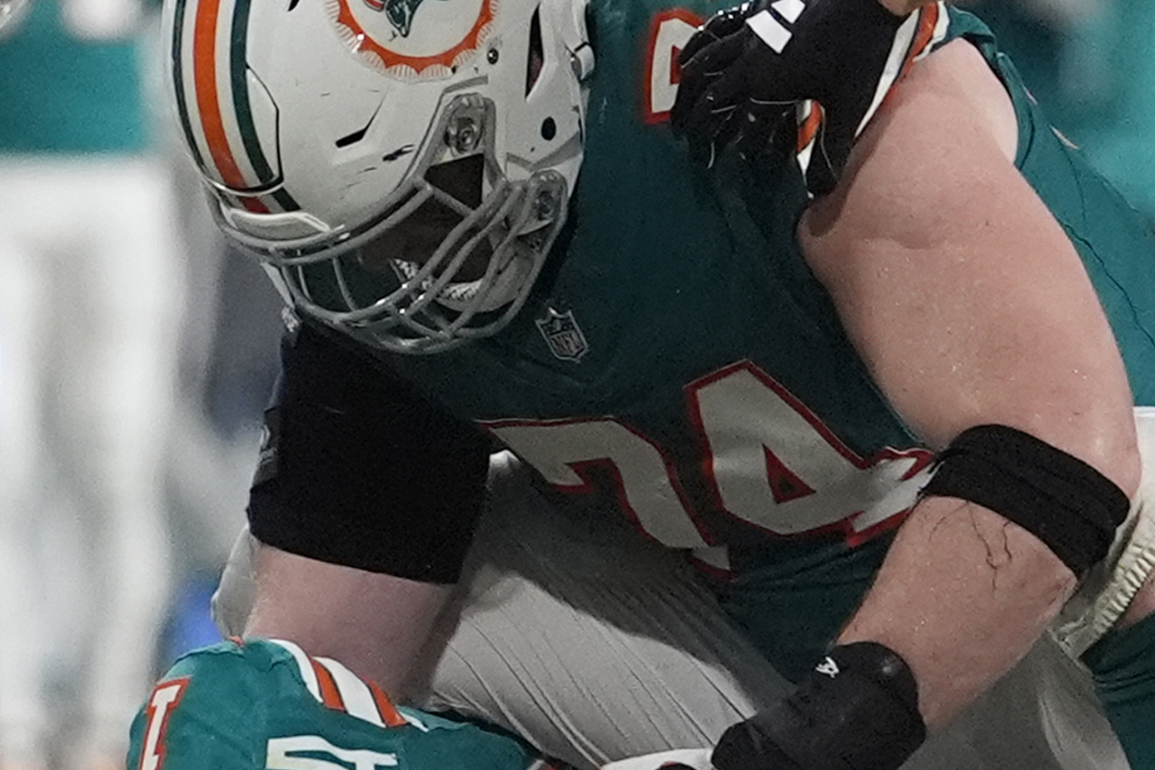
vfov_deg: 1.6
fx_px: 27625
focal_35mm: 861
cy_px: 293
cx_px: 768
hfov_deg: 2.4
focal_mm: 200
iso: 4000
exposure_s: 1/2000
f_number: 3.2
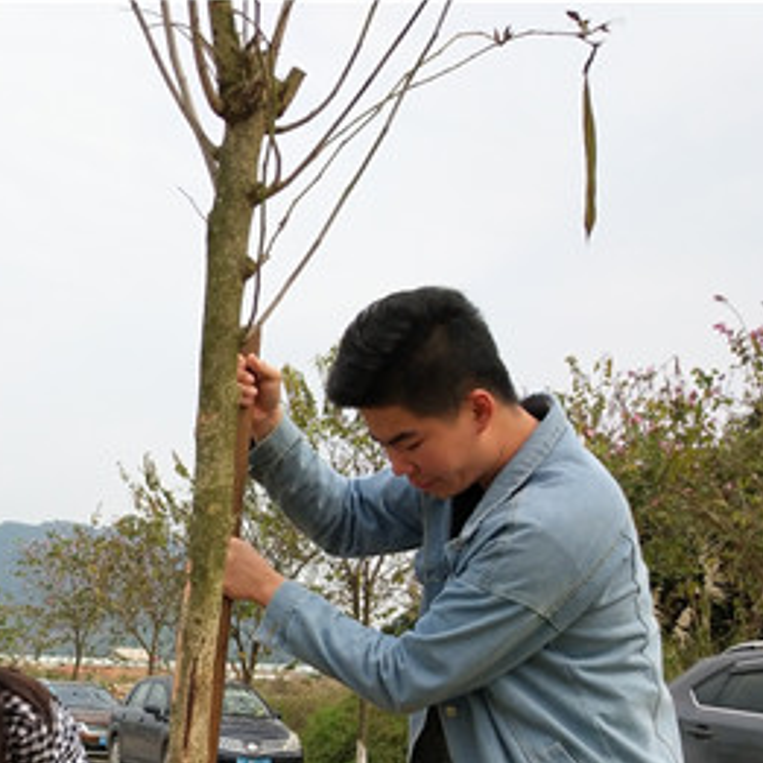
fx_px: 1646
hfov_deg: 24.0
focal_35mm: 66
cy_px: 709
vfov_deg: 25.2
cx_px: -123
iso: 73
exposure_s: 1/1599
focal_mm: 3.95
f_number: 1.8
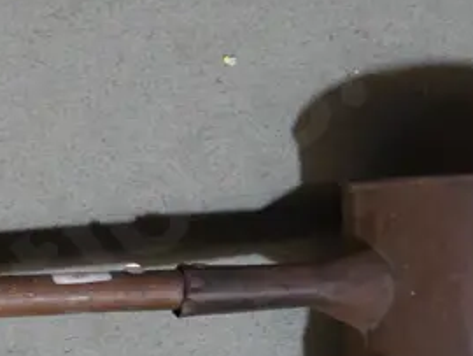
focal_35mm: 144
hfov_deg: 13.4
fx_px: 1969
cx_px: -61
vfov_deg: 10.2
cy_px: 369
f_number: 4.1
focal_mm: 19
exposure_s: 1/60
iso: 400
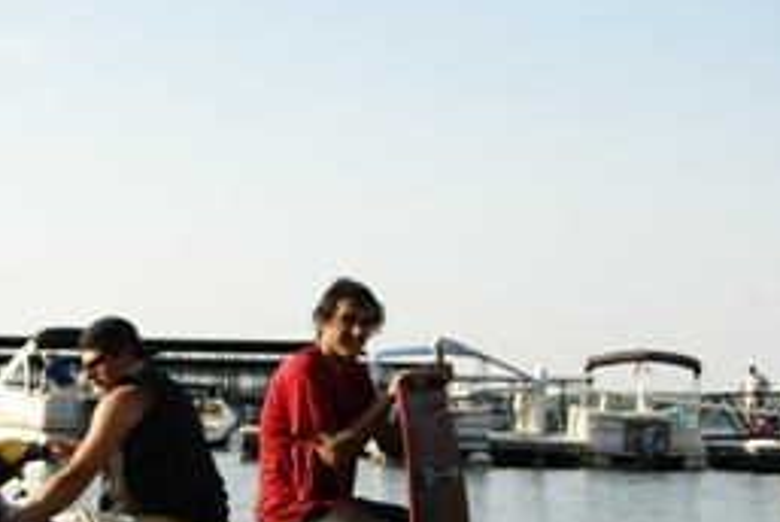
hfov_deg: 20.7
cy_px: 469
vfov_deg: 14.0
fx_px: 2104
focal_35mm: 97
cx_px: 143
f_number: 2.8
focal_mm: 26
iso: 100
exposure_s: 1/1250
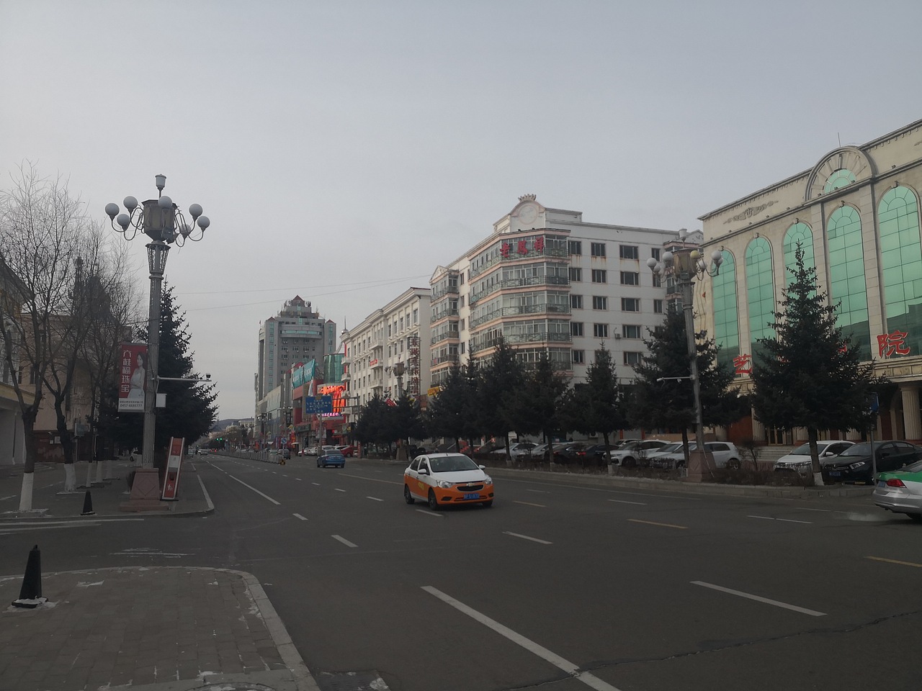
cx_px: 461
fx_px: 719
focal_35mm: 27
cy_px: 346
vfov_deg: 51.4
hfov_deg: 65.3
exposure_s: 1/1709
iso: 50
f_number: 1.6
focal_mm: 3.95
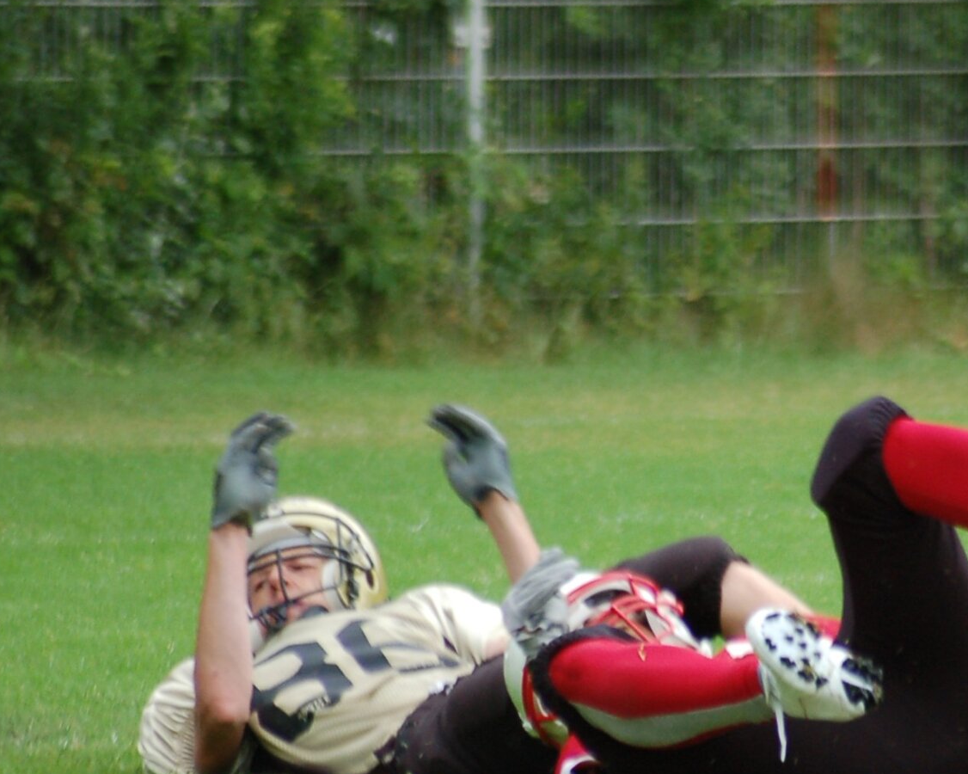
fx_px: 23599
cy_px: 491
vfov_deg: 1.9
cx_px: 778
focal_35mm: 824
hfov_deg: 2.3
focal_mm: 300
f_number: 5.6
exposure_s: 1/500
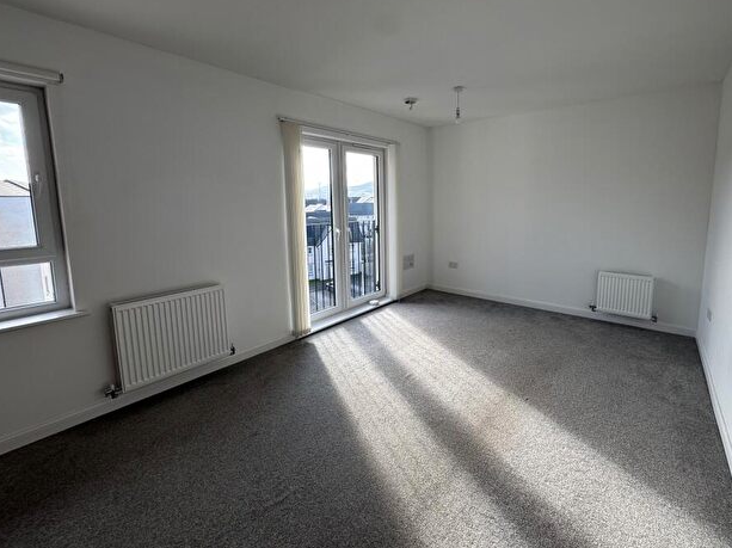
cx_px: 407
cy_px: 239
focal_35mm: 16
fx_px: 338
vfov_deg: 77.7
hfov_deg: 94.1
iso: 40
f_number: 2.2
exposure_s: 1/212
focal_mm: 2.22
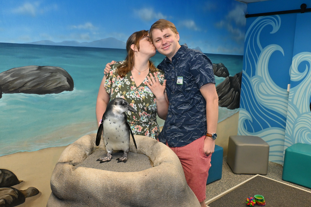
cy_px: 104
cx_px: 156
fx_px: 279
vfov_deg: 40.8
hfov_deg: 58.3
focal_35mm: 32
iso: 2000
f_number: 5.6
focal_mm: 21.5
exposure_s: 1/200
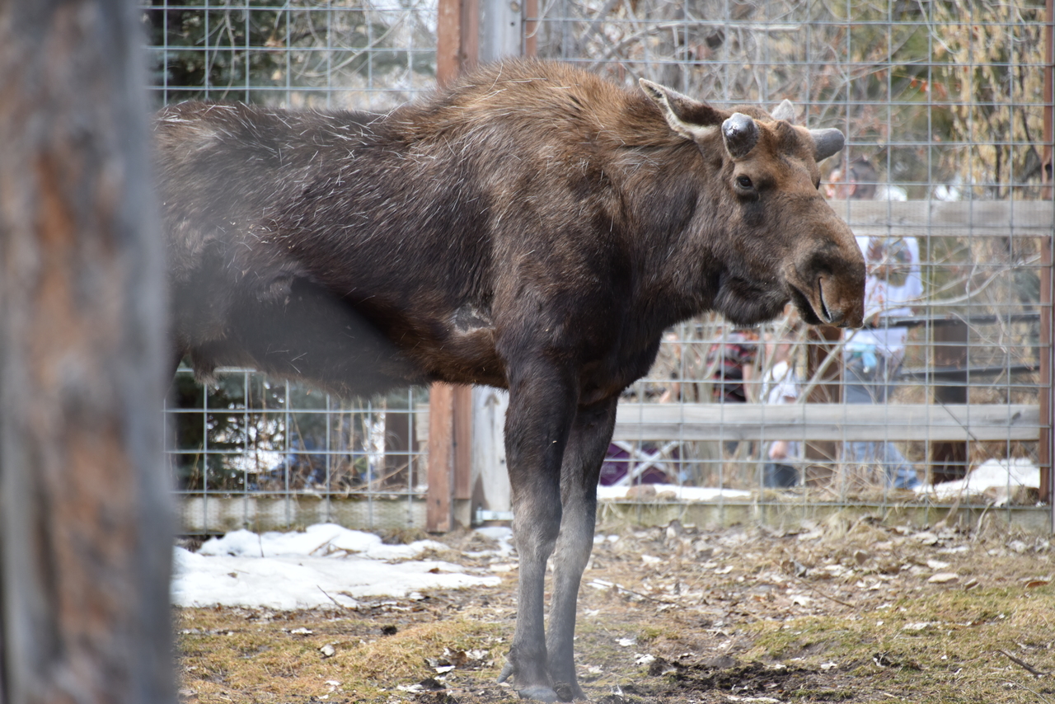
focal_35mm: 300
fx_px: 8793
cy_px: 352
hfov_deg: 6.9
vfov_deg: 4.6
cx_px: 528
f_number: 5.6
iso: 1400
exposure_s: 1/640
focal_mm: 300
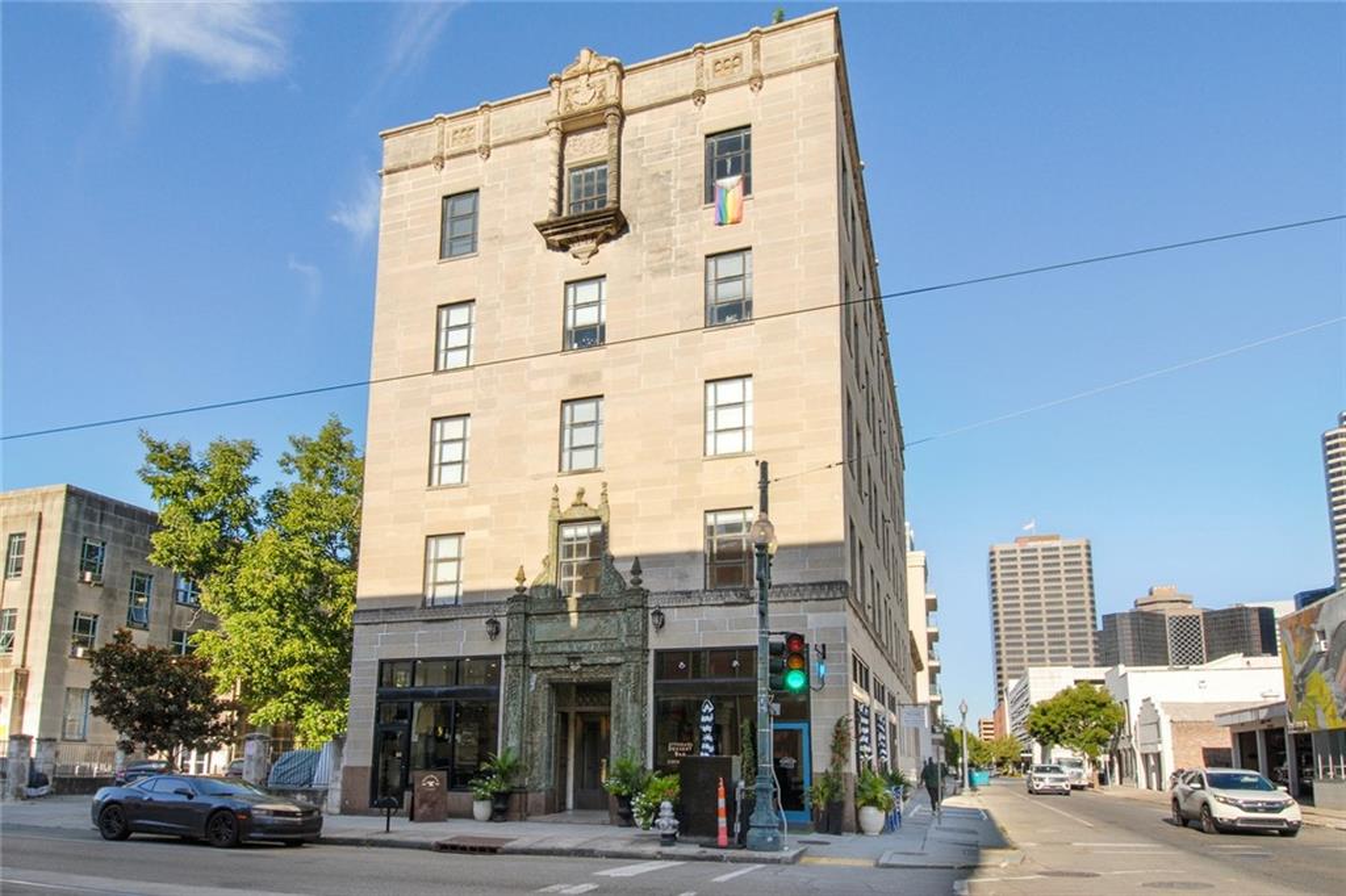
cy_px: 448
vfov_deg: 63.2
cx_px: 673
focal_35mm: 20
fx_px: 729
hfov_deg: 85.4
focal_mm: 13
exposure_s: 1/15
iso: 200
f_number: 11
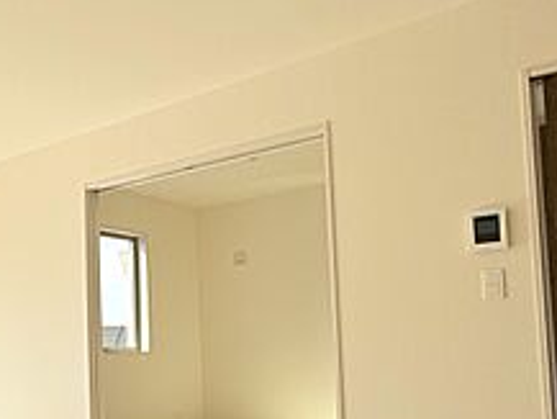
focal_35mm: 40
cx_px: 23
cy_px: 302
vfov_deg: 35.4
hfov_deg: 41.7
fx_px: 644
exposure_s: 1/756
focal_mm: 2.22
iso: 50
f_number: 2.2
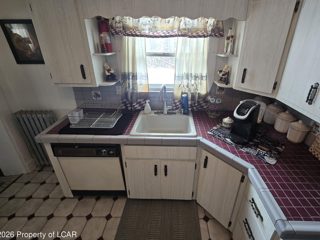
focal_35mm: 15
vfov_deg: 81.5
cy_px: 109
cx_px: 175
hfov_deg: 97.9
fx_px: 139
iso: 160
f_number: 2.2
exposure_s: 1/60
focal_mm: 2.2
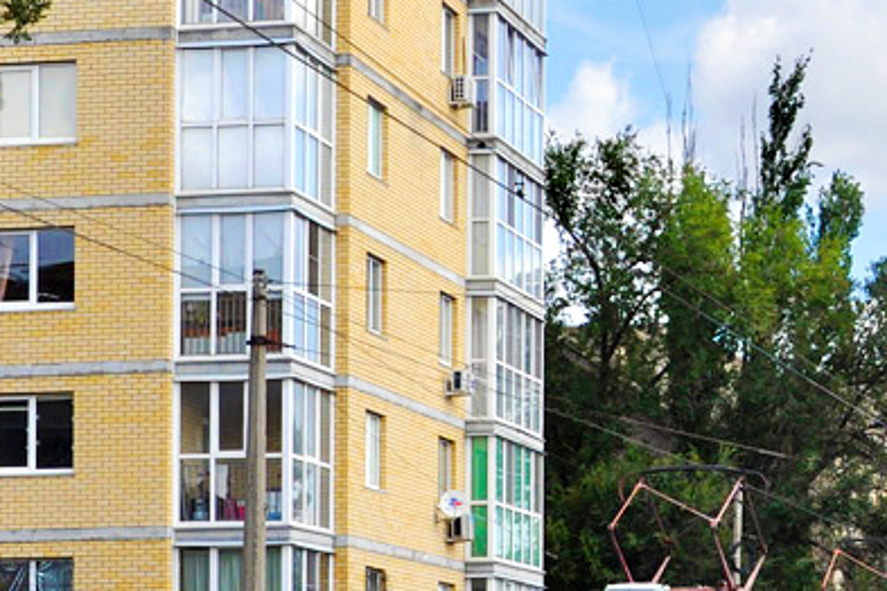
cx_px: 761
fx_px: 2932
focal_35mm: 119
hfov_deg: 17.0
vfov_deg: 11.5
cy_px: 290
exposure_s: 1/400
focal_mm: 26
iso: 200
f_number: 7.1
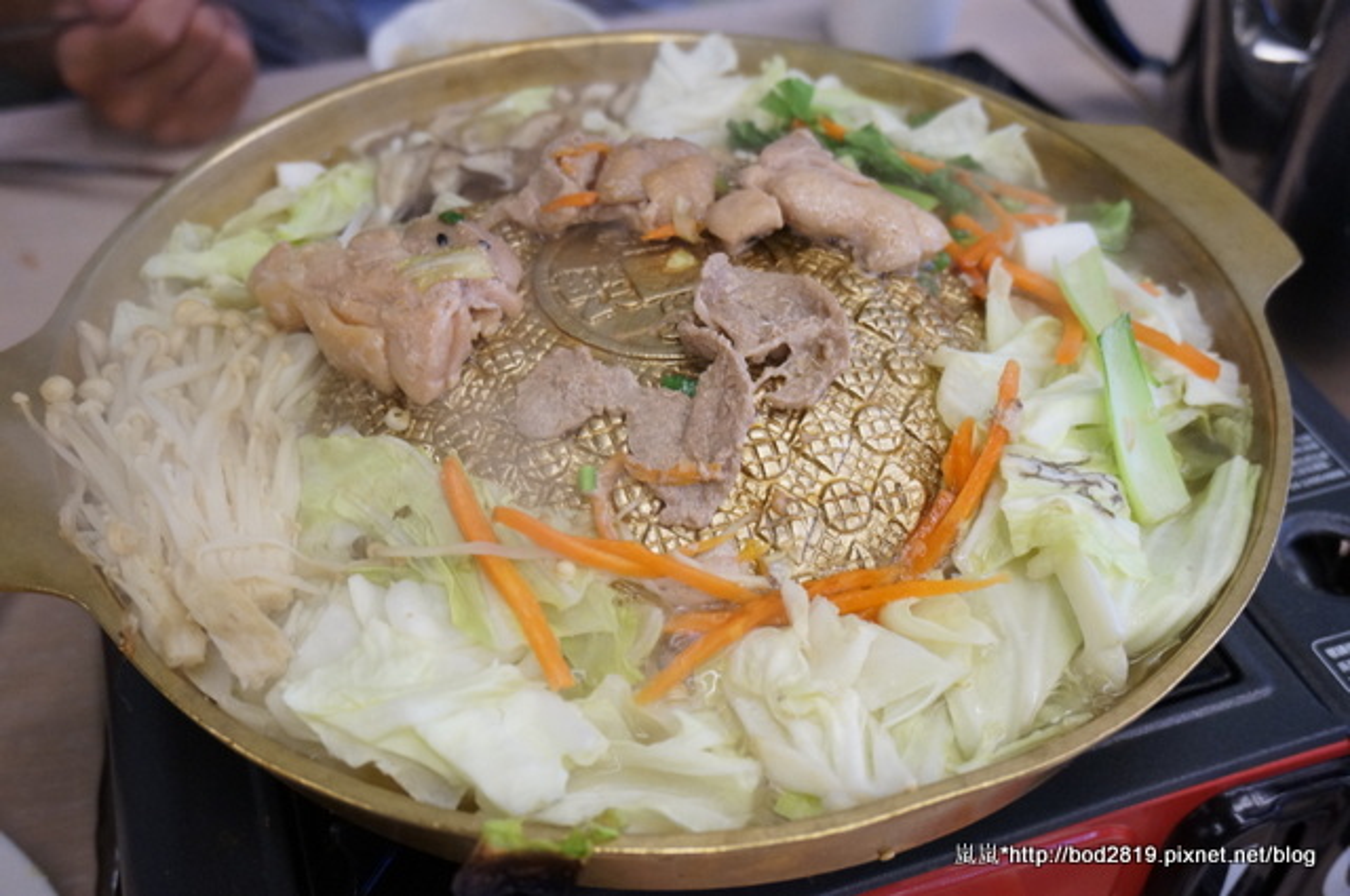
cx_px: 675
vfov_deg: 34.1
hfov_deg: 49.6
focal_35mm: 39
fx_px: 1461
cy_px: 448
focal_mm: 26
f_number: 4.5
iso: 1600
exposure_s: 1/60
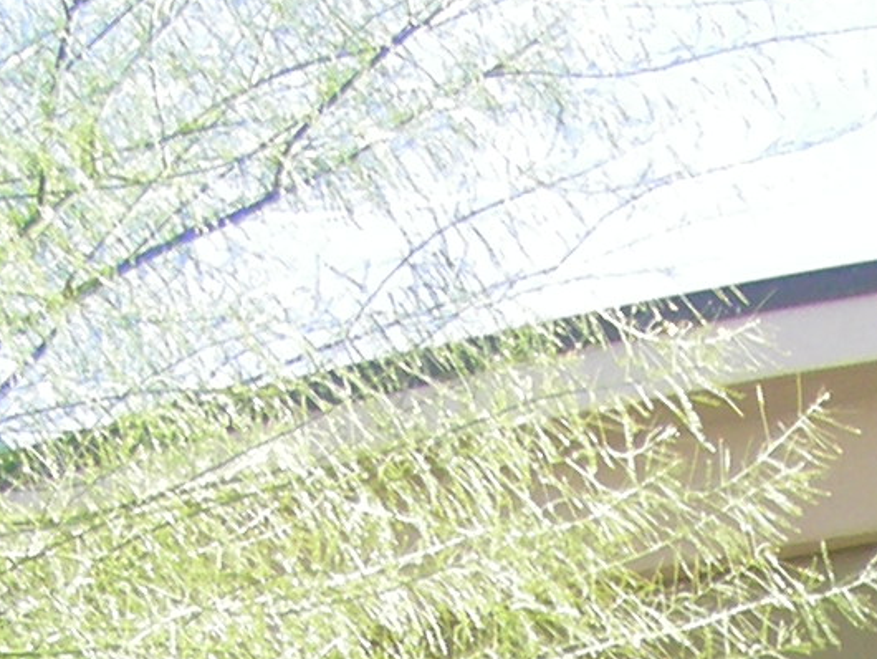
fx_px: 5931
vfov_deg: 6.0
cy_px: 1831
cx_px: 1564
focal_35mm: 234
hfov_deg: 8.2
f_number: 3.5
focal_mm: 6.3
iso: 80
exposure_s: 1/125
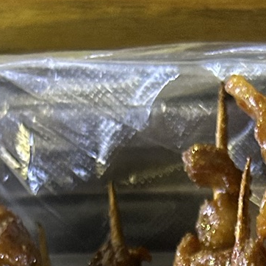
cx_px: 284
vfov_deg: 12.0
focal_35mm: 127
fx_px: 1104
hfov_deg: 13.5
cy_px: 553
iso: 500
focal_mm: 5.7
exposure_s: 1/25
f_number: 1.5
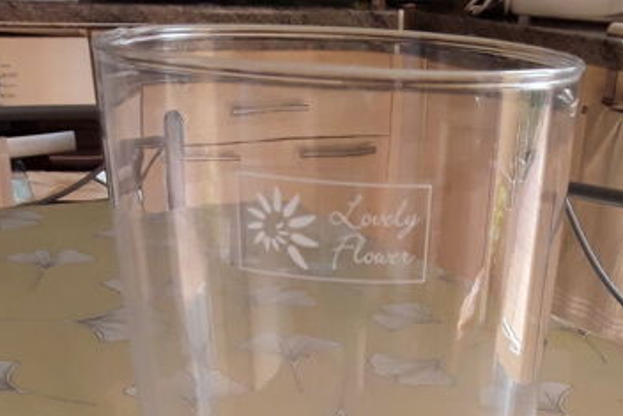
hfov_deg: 38.4
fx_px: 883
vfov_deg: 23.0
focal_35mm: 51
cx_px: 418
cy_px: 565
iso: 40
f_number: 1.9
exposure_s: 1/119
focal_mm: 2.91
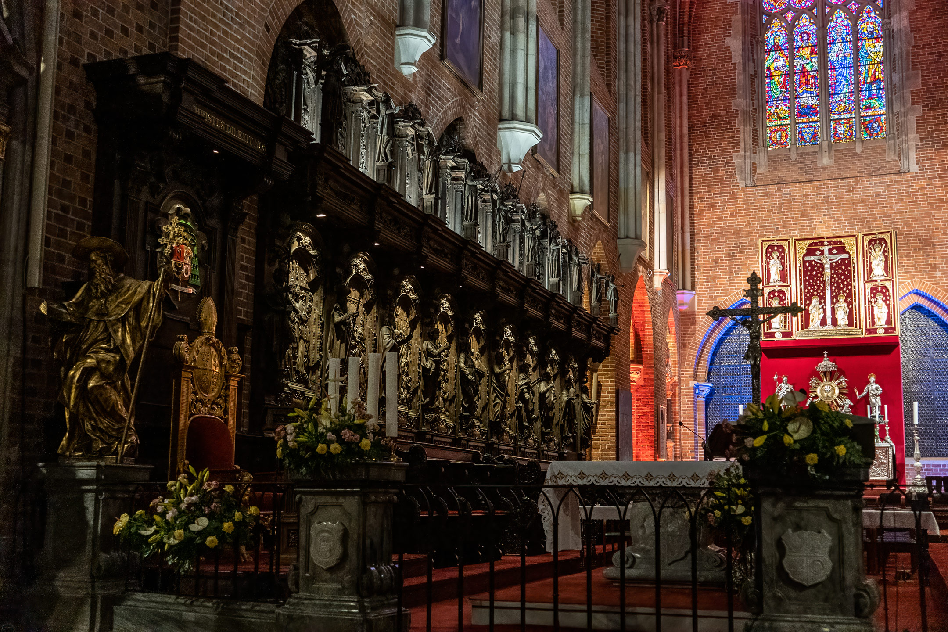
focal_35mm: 42
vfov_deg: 31.9
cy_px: 316
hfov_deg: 46.4
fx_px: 1106
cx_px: 474
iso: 4000
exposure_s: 1/100
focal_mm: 28
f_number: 2.8
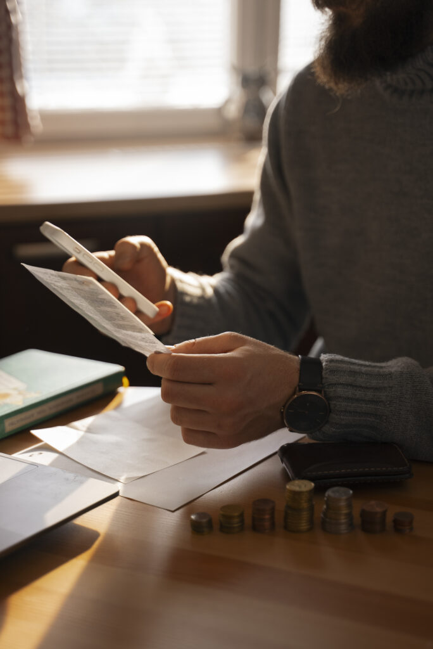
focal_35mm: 57
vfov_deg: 35.0
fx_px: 1027
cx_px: 216
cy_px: 324
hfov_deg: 23.8
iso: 400
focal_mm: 57
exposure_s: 1/400
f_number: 2.8
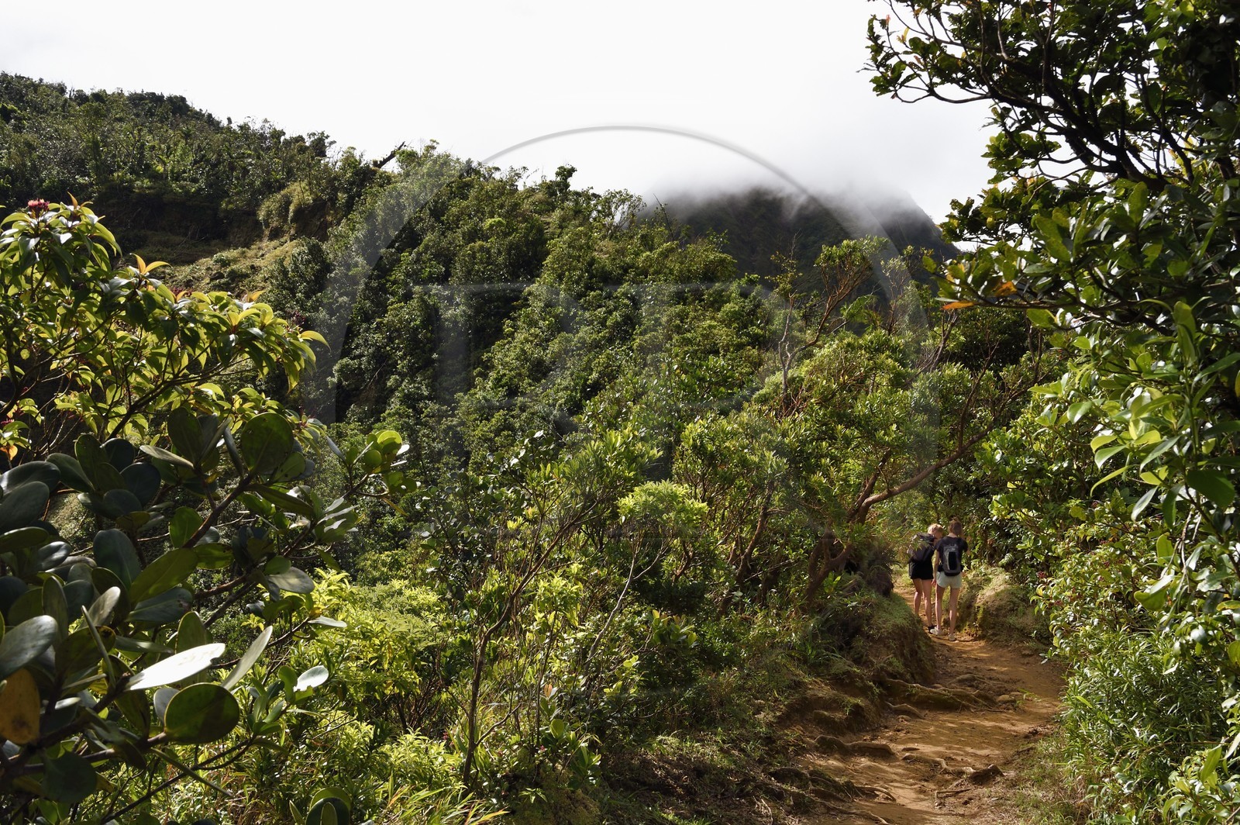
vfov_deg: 36.8
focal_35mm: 36
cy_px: 412
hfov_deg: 53.2
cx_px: 620
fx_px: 1239
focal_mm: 36
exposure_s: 1/160
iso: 200
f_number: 13
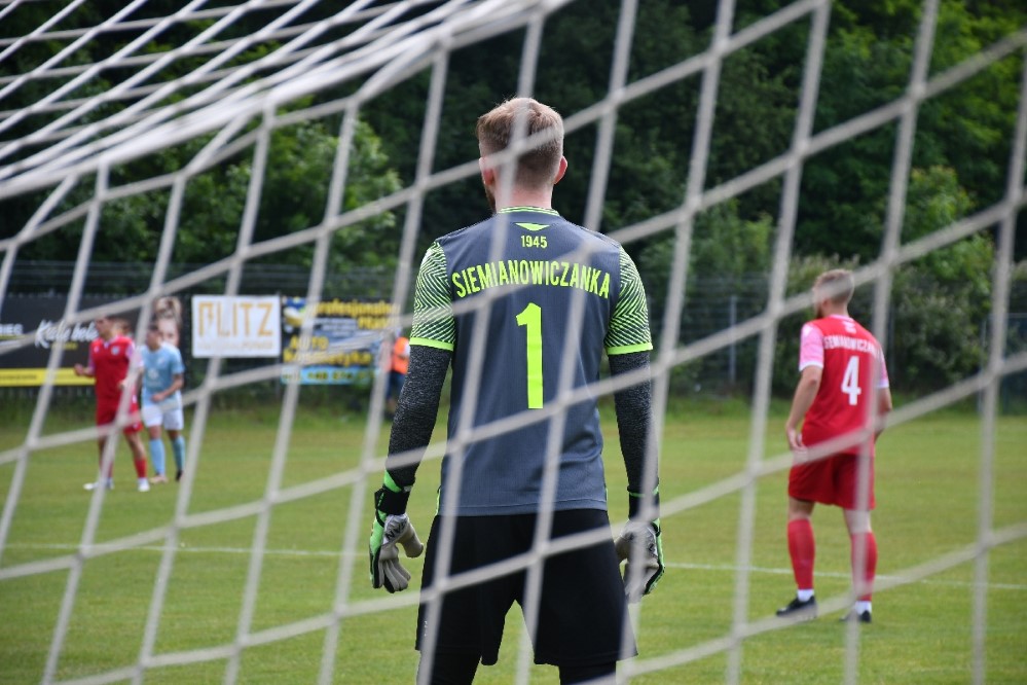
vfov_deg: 9.1
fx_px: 4279
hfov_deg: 13.7
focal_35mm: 150
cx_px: 514
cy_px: 342
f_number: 5.6
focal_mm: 100
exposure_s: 1/320
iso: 220
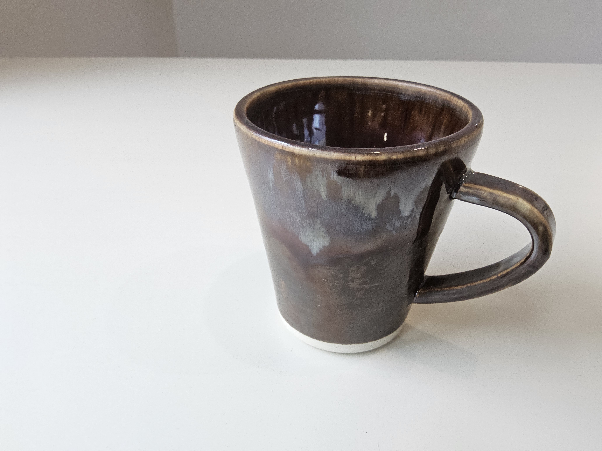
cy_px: 226
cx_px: 301
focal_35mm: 23
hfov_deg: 73.9
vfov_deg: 58.9
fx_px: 400
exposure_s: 1/120
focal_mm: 3.08
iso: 250
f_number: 2
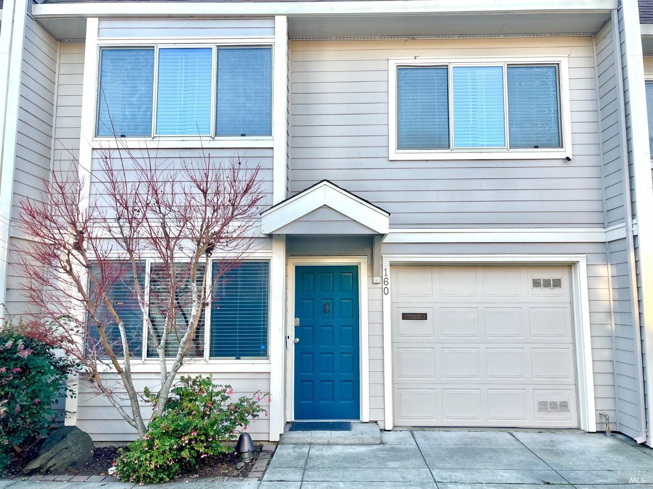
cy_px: 244
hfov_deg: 67.3
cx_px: 326
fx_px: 490
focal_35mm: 26
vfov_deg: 53.0
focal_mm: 5.1
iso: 50
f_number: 1.6
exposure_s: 1/406
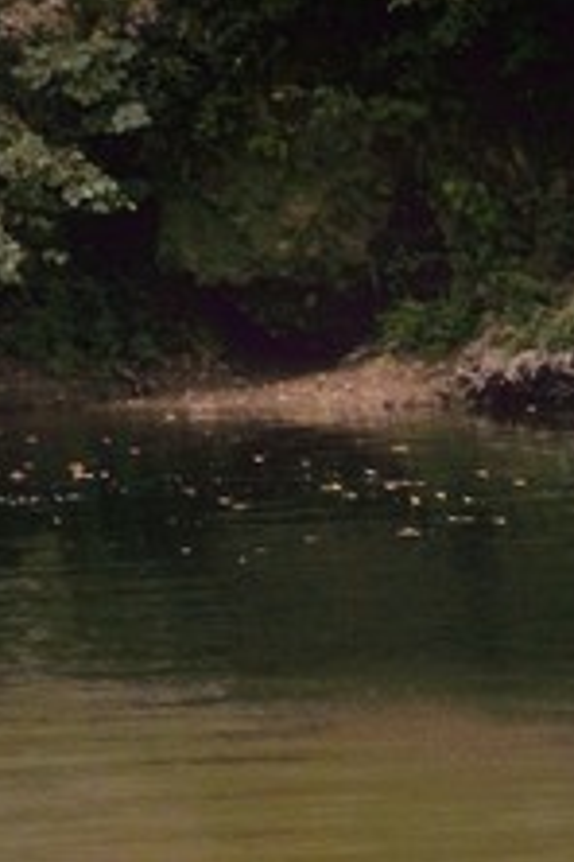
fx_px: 4472
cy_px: -1107
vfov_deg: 9.9
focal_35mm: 187
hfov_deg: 5.8
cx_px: -2032
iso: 400
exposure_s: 1/250
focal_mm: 26
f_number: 13
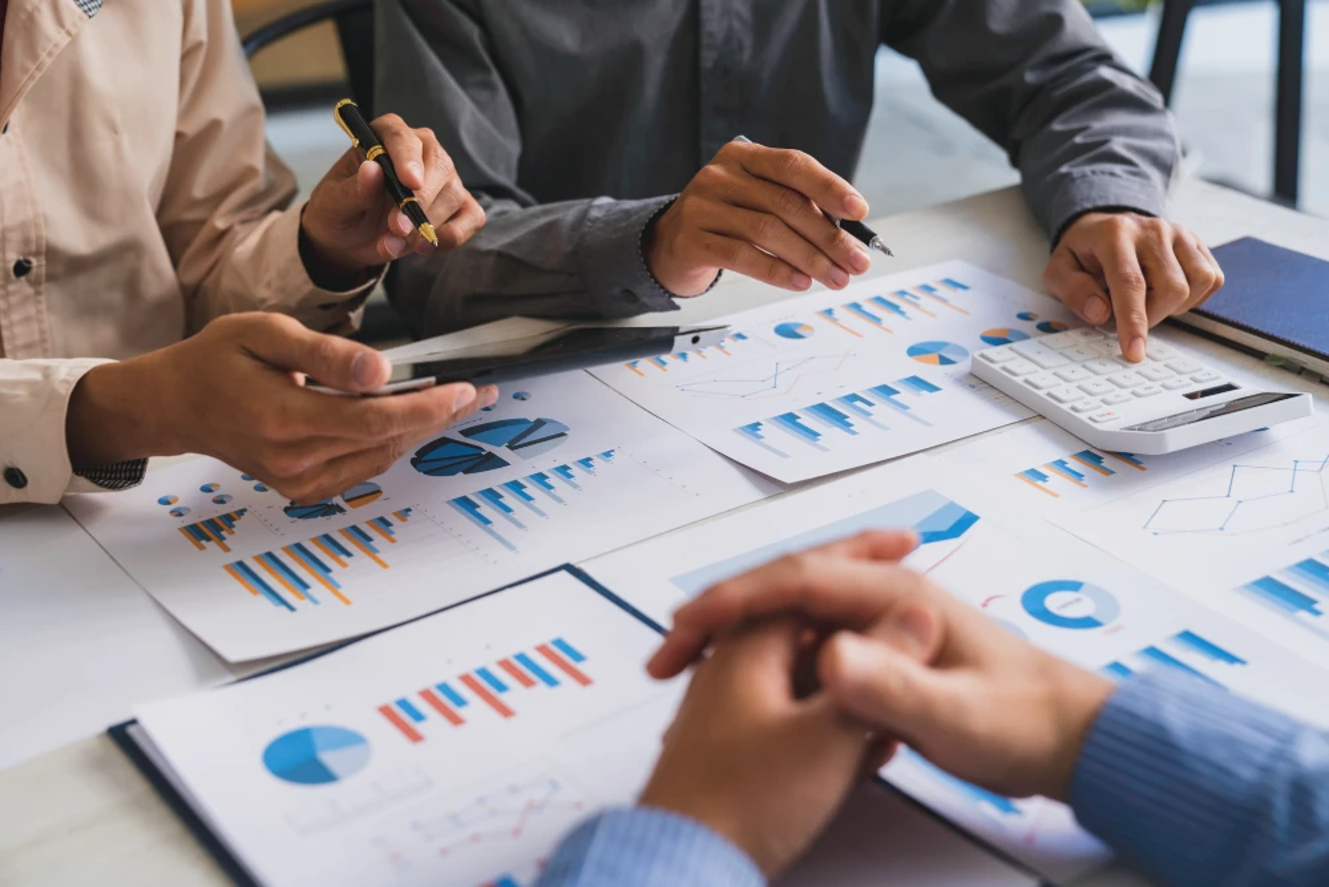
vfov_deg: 27.0
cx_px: 664
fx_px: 1846
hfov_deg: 39.6
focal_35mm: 50
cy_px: 444
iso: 200
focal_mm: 50
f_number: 3.5
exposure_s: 1/125
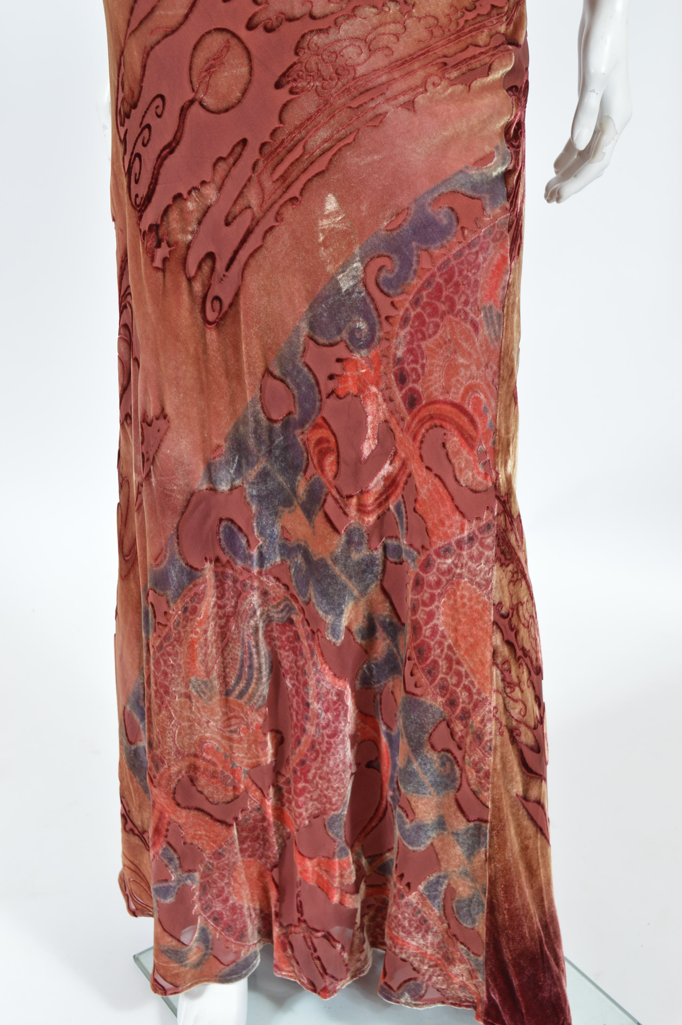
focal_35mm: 46
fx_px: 1324
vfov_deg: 42.4
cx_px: 341
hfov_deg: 28.9
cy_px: 512
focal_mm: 31
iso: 200
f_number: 6.3
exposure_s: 1/80
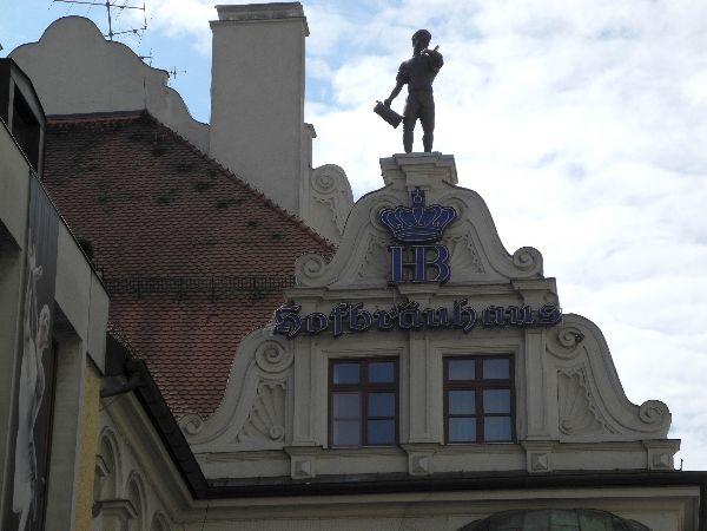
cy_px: 266
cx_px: 354
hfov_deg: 16.6
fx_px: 2430
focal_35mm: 119
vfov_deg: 12.5
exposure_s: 1/1250
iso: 100
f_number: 4.5
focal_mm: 25.4
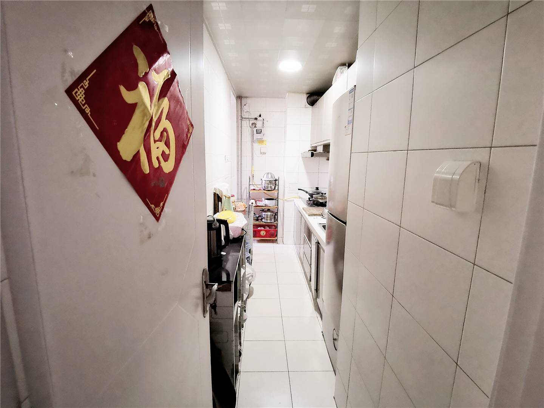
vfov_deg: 74.7
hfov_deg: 91.0
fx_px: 267
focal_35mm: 17
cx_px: 272
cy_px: 204
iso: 1000
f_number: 2.2
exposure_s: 1/25
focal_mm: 2.26
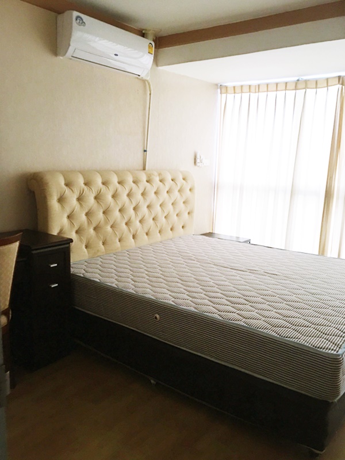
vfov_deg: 61.7
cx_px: 172
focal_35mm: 29
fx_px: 385
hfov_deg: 48.2
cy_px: 230
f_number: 2.2
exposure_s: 1/17
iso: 125
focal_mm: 4.15
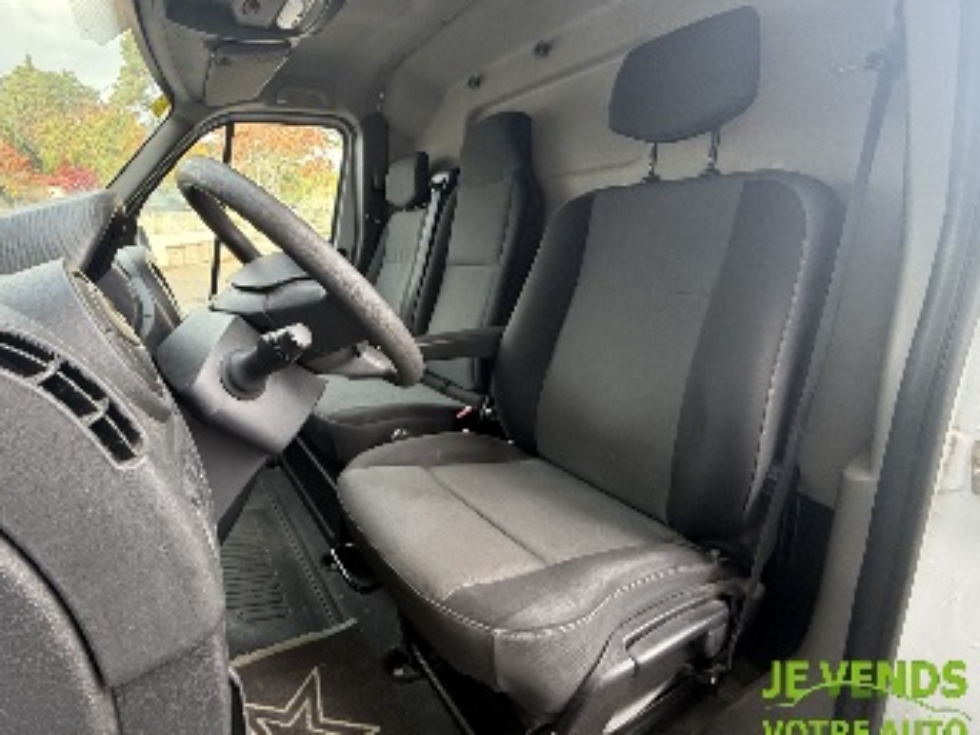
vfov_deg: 74.4
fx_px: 481
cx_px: 389
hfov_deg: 89.8
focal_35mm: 17
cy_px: 323
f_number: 2.2
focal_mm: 2.22
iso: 80
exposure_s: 1/99
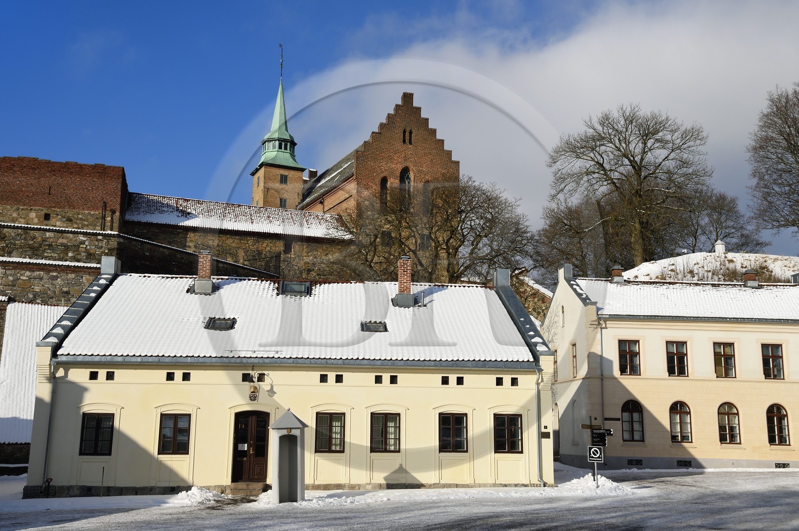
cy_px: 266
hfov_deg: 48.5
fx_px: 887
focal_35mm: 40
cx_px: 400
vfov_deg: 33.3
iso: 200
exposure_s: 1/320
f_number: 14
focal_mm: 40
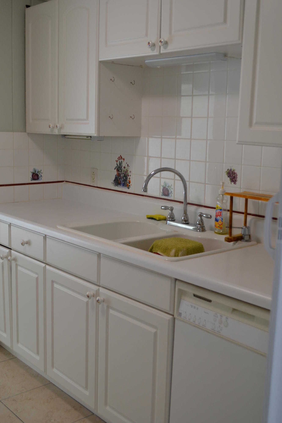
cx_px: 141
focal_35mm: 42
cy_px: 212
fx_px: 494
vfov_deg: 46.4
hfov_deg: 31.9
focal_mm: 28
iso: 400
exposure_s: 1/60
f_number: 4.5
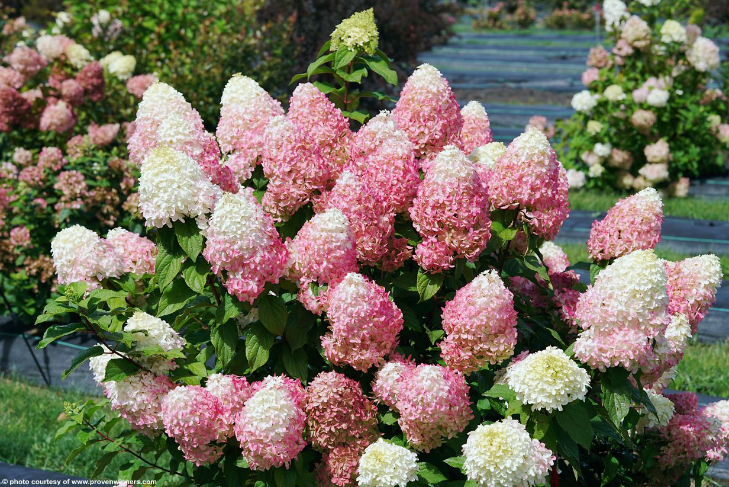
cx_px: 364
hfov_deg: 23.9
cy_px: 244
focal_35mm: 85
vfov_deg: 16.1
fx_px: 1722
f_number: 7.1
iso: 100
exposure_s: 1/320
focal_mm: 85
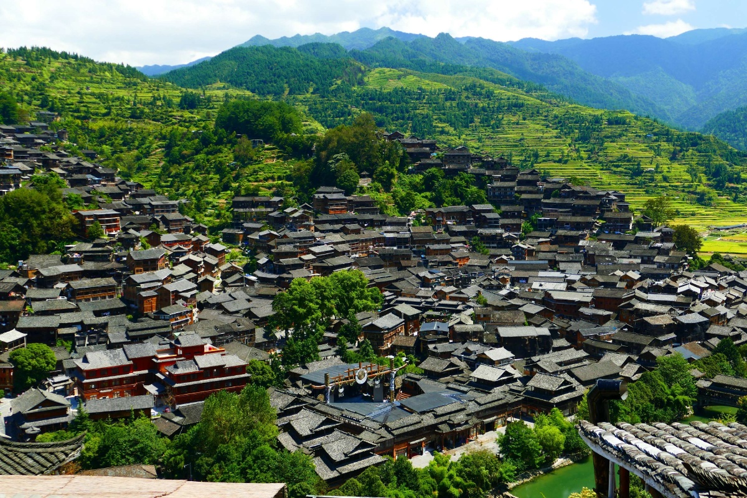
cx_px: 374
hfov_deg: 48.5
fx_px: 830
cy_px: 249
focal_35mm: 40
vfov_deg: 33.4
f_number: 3.2
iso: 125
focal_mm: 14.76
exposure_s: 1/500
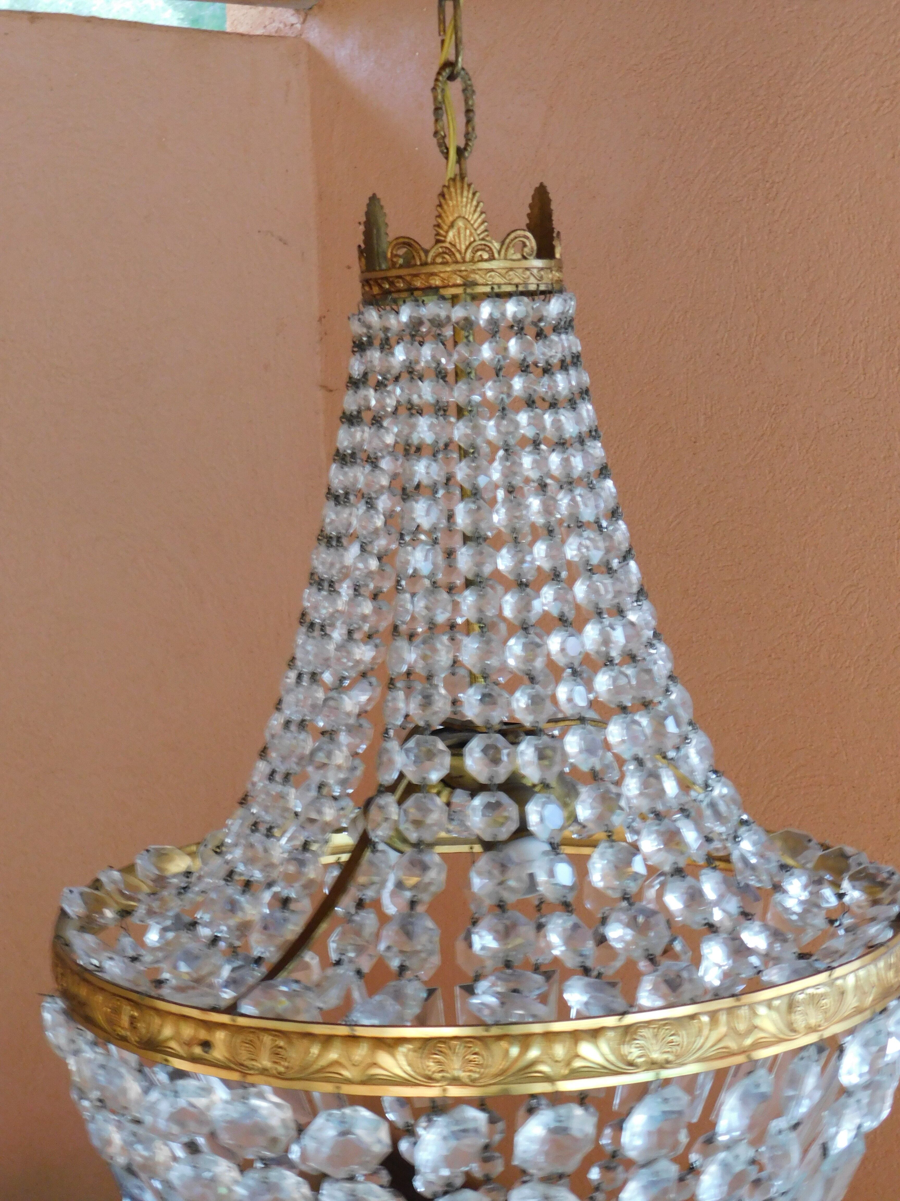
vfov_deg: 37.5
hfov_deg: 28.6
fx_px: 1768
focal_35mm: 51
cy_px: 600
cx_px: 450
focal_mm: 9
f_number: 3.8
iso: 400
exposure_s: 1/10
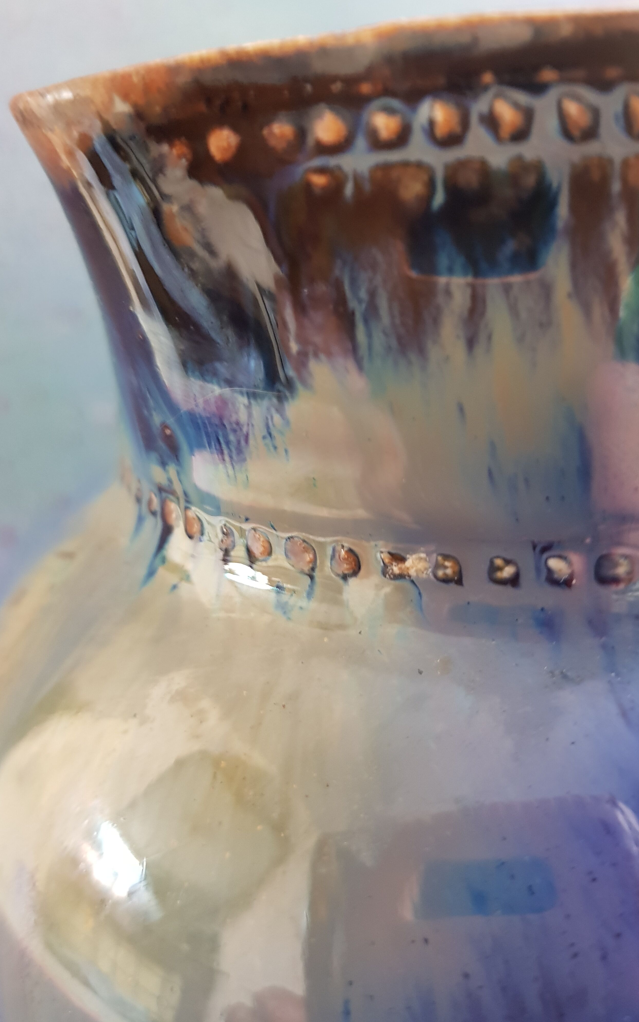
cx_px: 294
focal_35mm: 28
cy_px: 505
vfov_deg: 66.5
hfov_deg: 44.5
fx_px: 780
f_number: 1.7
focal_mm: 4.2
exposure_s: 1/12
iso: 200
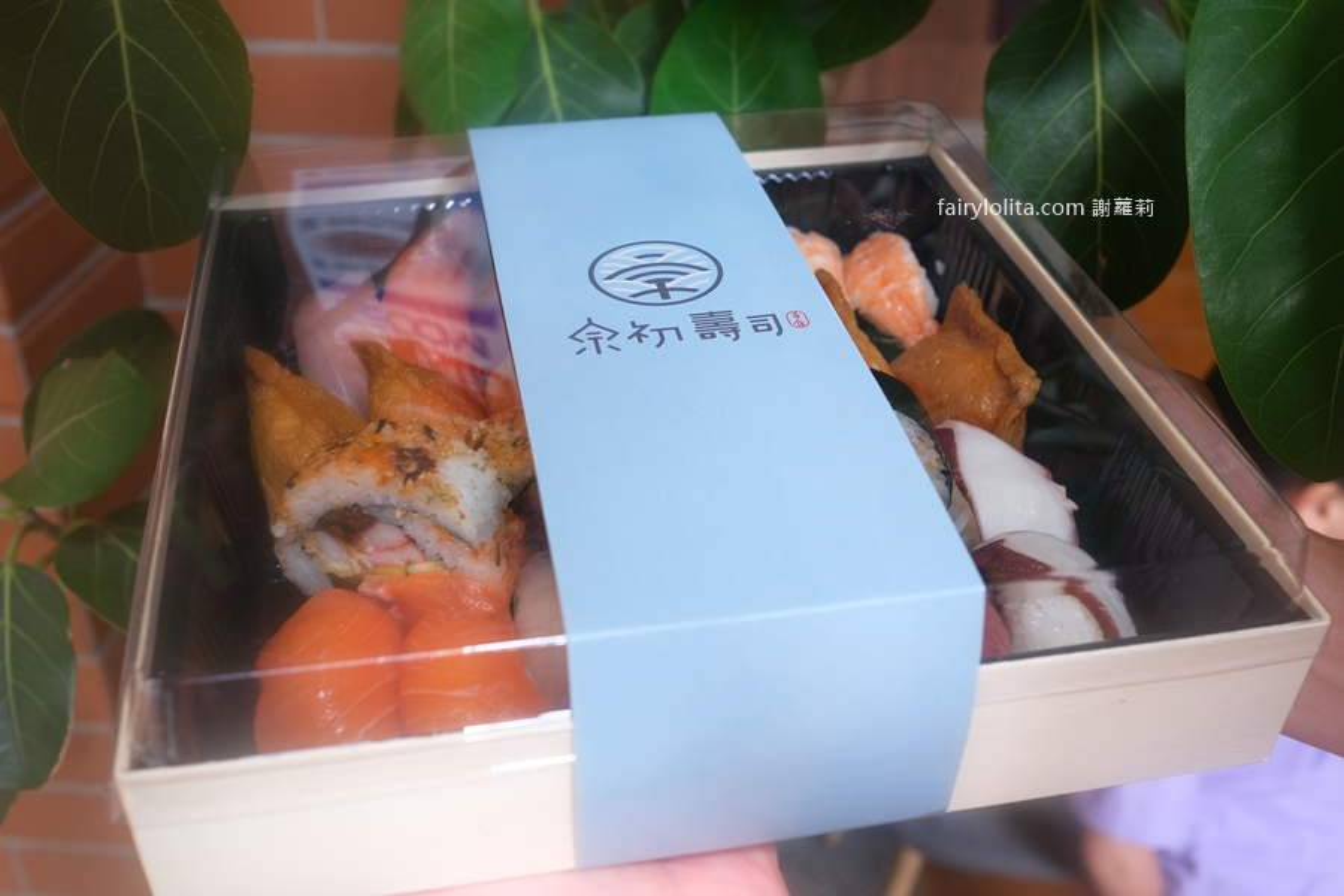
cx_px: 672
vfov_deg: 37.9
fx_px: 1307
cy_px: 448
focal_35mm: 35
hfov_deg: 54.4
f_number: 4.5
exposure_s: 1/70
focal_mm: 23
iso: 320
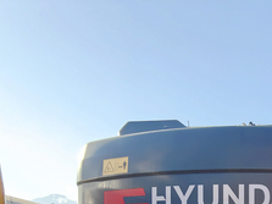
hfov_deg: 48.8
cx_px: 228
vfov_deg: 31.6
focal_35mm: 35
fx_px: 275
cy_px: 263
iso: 50
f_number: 2.2
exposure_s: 1/982
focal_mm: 1.95
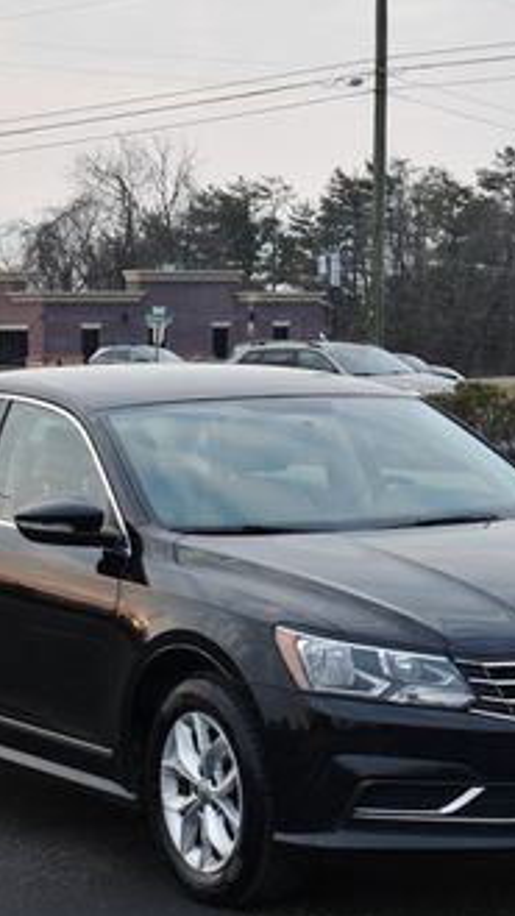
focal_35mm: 104
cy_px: 477
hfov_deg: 11.6
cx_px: 398
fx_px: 2525
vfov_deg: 20.6
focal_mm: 34
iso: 450
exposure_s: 1/250
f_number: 4.5
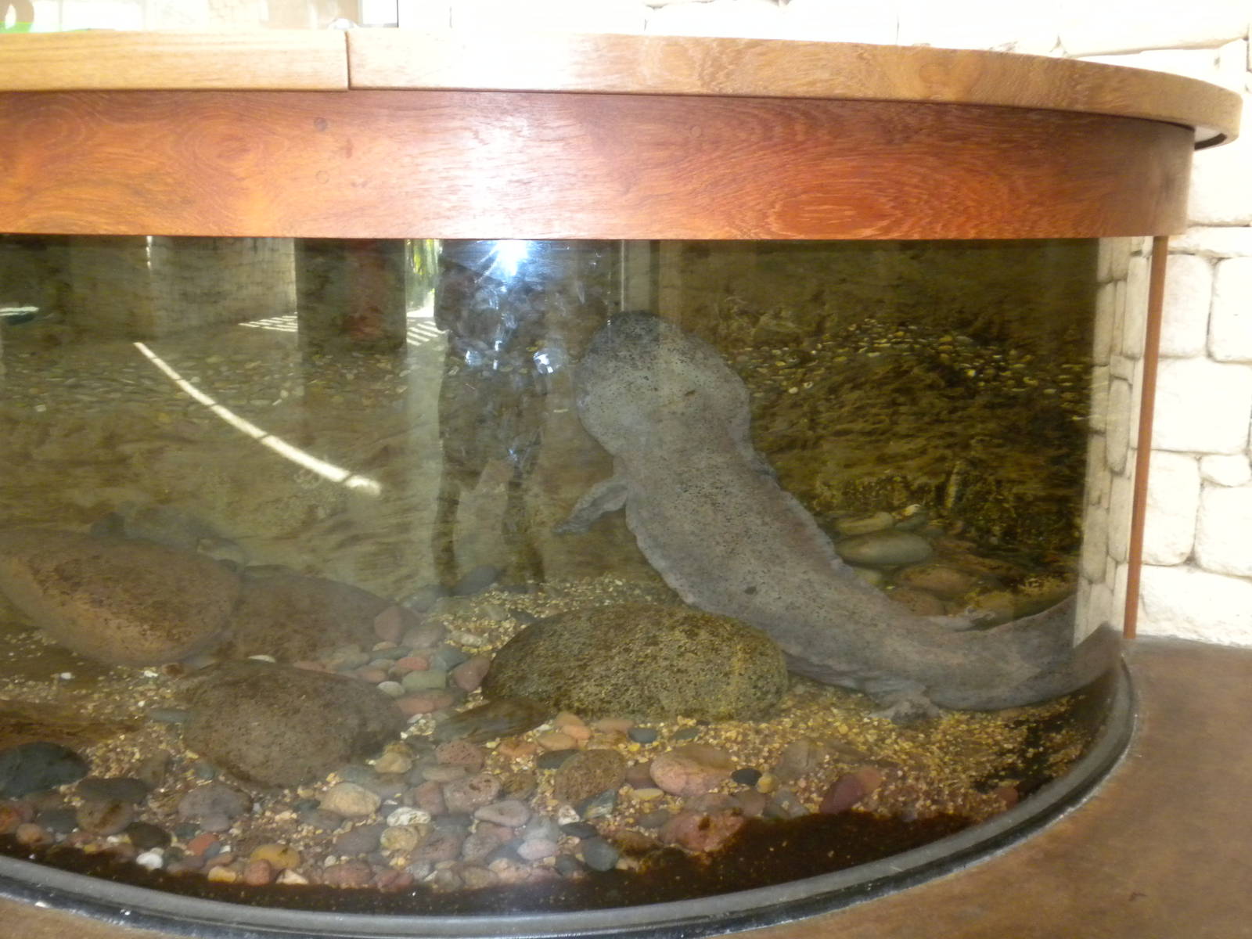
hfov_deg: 50.1
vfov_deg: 38.7
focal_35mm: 37
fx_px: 1338
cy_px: 470
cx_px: 626
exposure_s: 1/30
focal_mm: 6.6
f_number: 3.5
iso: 400
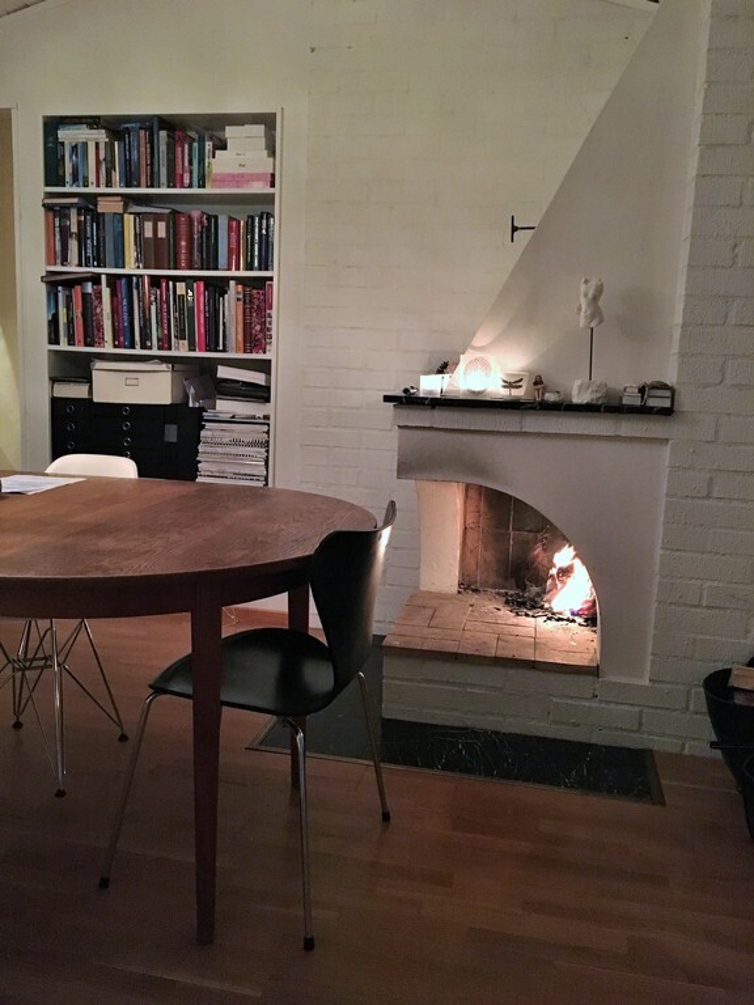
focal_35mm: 29
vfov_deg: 61.7
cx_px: 377
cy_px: 502
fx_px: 842
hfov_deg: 48.2
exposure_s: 1/17
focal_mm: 4.15
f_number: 2.2
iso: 500
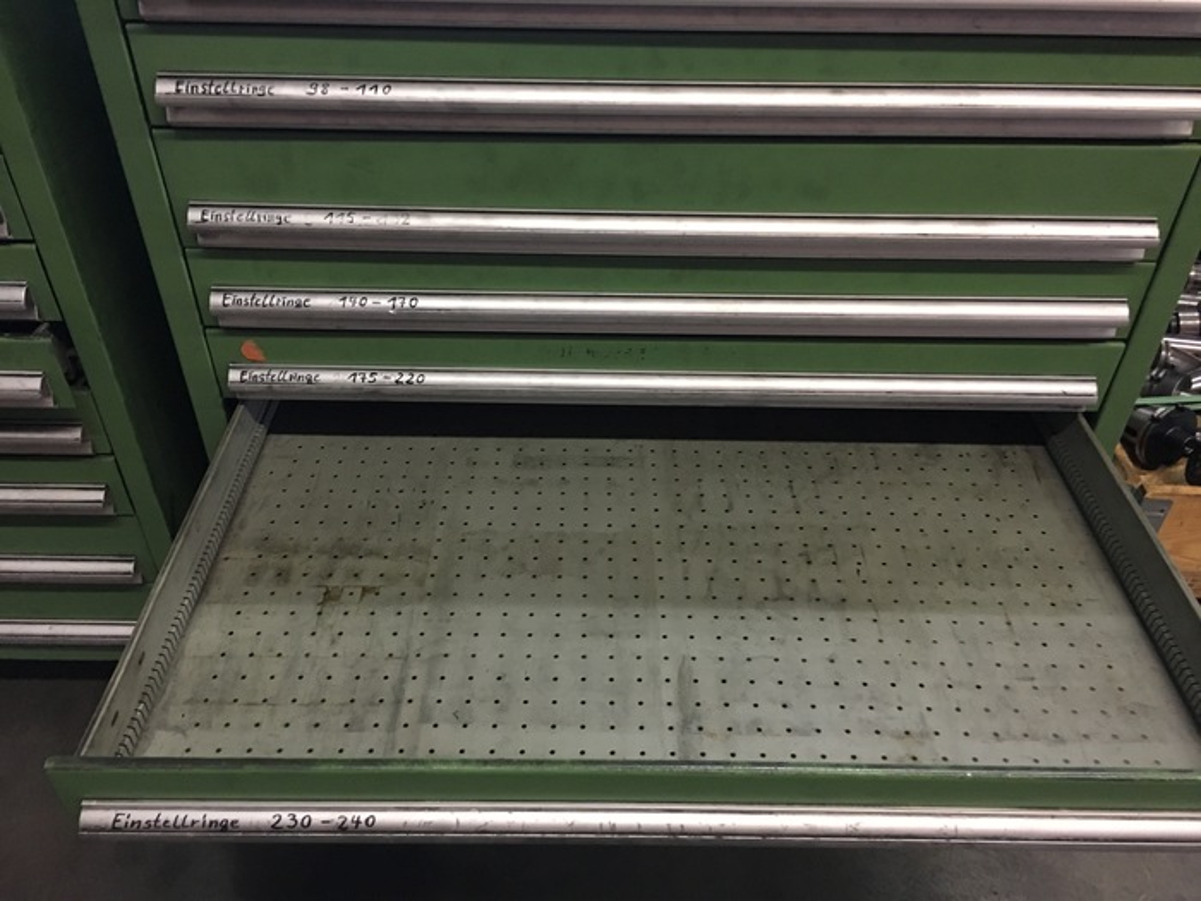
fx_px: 1006
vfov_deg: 48.2
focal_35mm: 29
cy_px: 450
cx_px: 600
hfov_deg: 61.7
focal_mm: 4.15
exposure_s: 1/20
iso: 200
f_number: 2.2
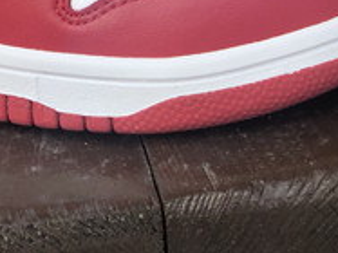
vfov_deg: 7.0
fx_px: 2010
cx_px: 146
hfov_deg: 9.6
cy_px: -243
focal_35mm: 206
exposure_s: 1/262
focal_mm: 6
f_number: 2.4
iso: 16
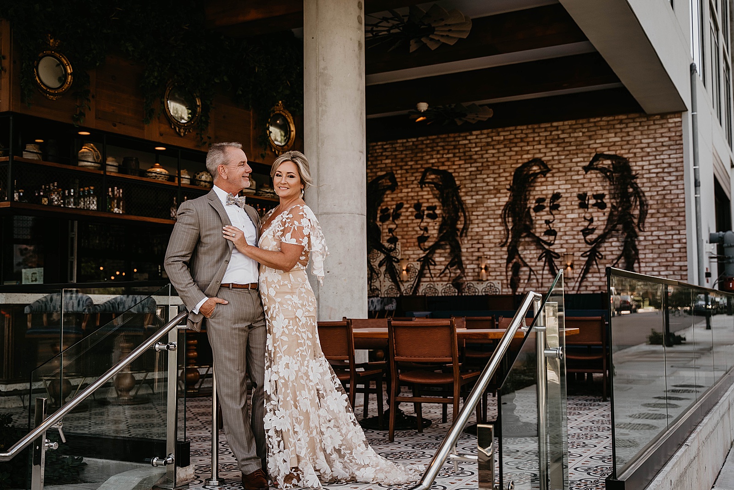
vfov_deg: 34.2
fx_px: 795
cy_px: 245
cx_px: 367
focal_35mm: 39
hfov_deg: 49.5
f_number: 2.8
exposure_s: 1/500
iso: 100
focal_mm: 39
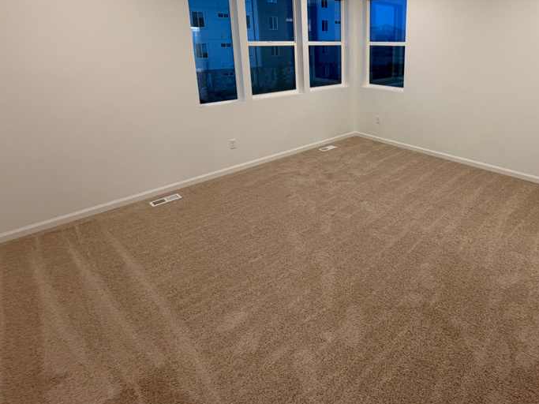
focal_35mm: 21
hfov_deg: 76.5
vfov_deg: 61.4
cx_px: 360
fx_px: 327
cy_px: 125
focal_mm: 2.22
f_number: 2.2
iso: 320
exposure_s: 1/120
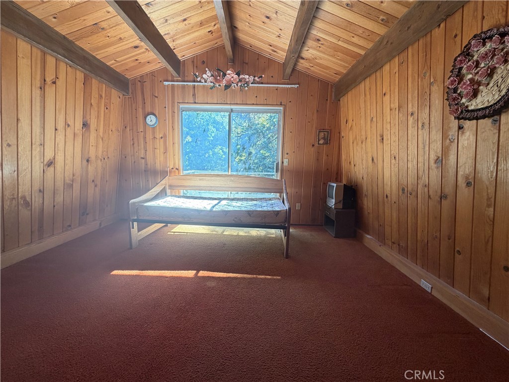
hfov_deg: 102.1
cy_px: 191
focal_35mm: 14
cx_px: 254
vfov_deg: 85.7
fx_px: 206
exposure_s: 1/121
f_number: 2.2
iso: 160
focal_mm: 2.22
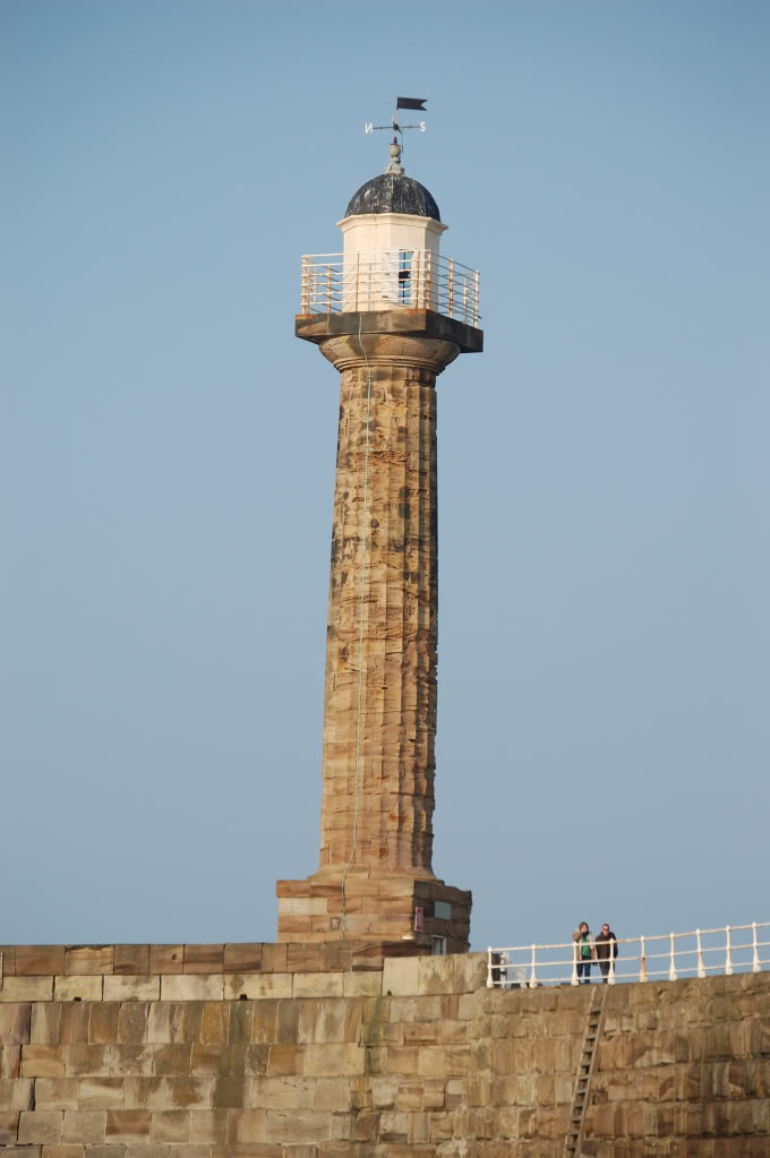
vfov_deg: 11.4
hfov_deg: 7.6
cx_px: 385
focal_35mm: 180
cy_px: 579
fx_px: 5786
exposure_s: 1/800
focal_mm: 120
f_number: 7.1
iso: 200
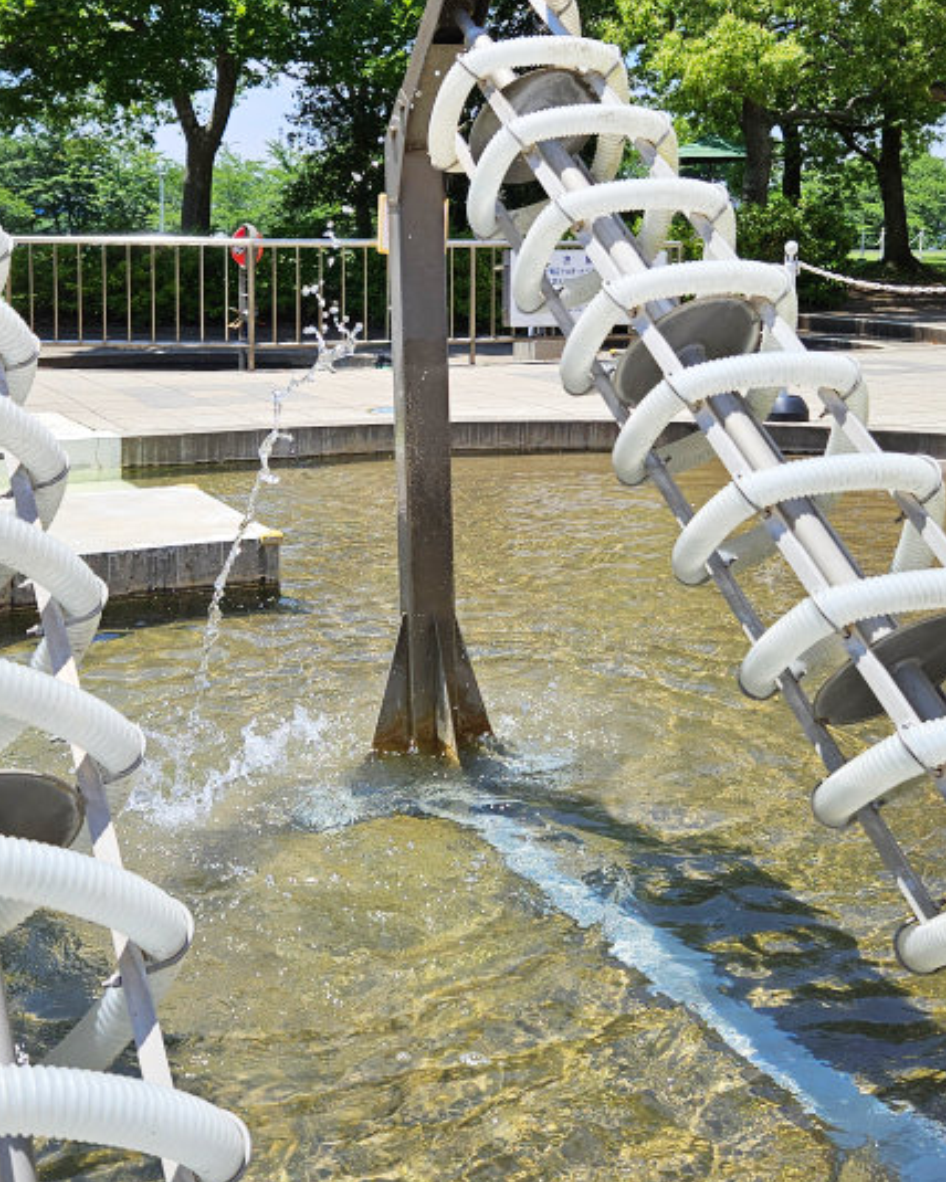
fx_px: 1470
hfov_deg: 35.7
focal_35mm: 42
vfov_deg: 43.2
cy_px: 395
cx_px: 433
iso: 25
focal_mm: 5.4
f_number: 1.8
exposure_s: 1/1829
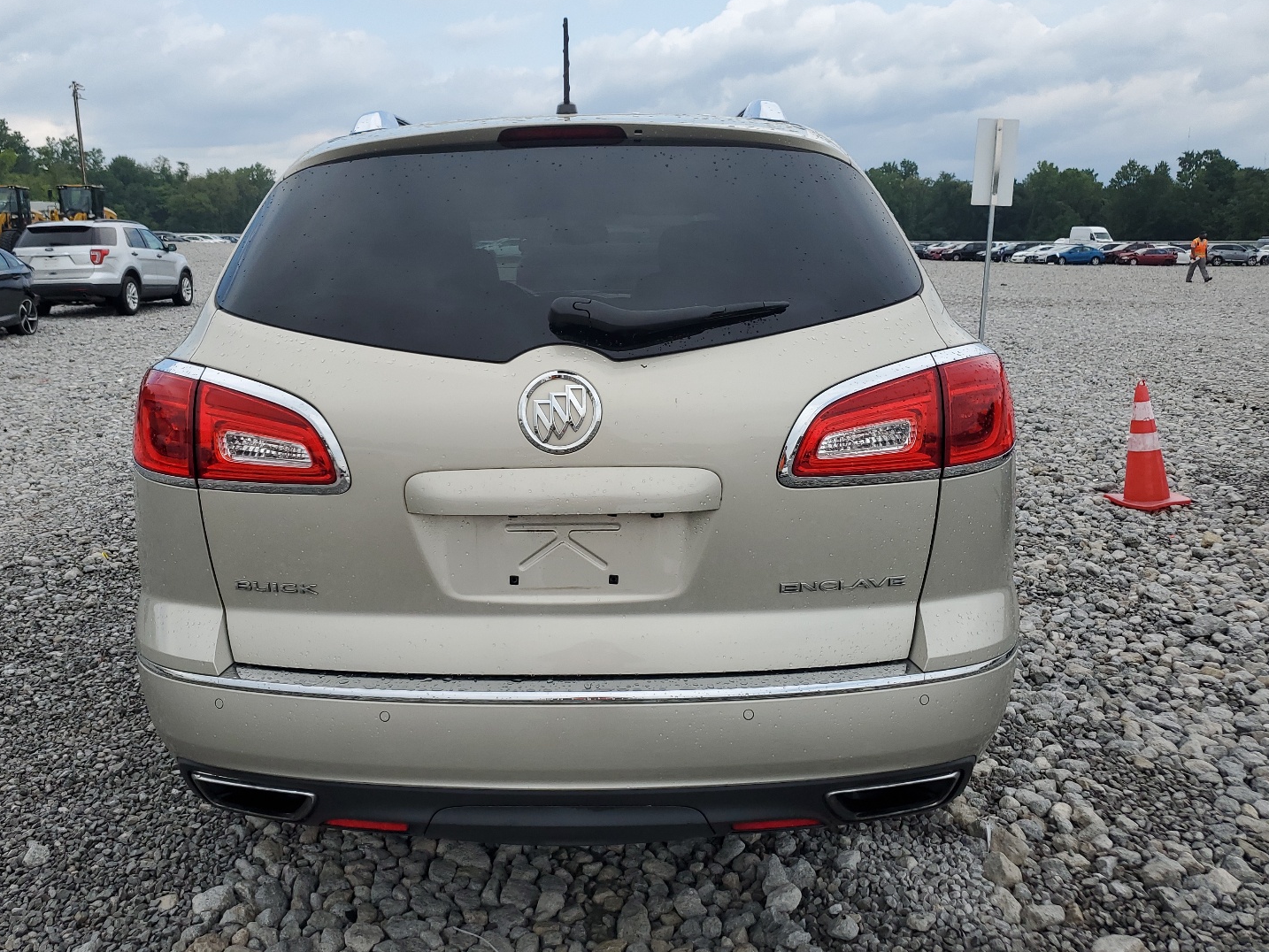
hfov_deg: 61.6
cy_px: 482
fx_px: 1063
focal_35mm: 29
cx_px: 584
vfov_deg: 48.2
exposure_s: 1/2500
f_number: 1.5
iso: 50
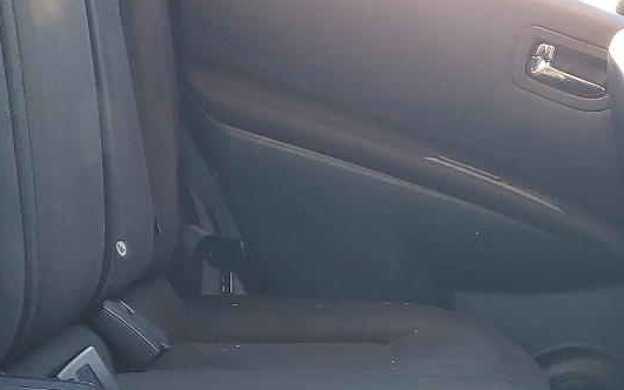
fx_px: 1412
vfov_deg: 15.6
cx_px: 512
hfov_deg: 24.5
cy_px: 336
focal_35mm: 83
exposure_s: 1/147
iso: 50
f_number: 1.5
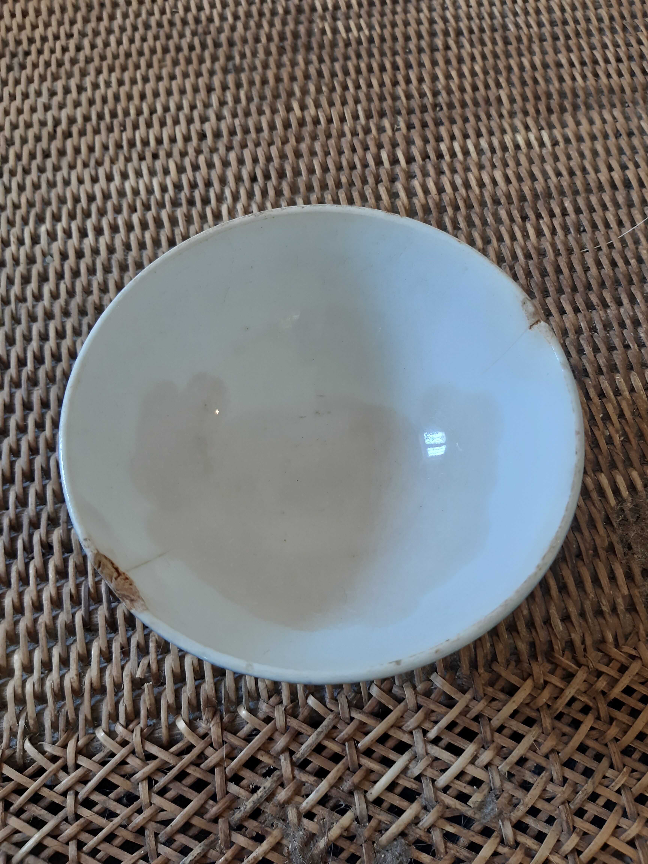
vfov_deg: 67.3
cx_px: 324
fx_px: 649
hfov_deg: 53.1
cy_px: 432
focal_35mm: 26
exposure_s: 1/50
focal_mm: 3.92
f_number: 1.7
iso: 125
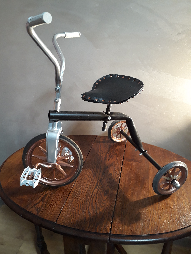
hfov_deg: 51.4
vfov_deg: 65.3
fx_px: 199
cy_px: 127
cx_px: 96
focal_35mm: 27
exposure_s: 1/33
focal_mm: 3.6
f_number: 1.9
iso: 200
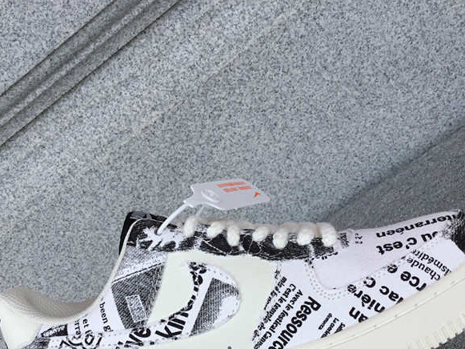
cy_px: 261
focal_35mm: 48
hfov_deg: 39.6
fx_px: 645
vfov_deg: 29.8
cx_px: 222
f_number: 2.4
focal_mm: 3.3
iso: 25
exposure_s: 1/708
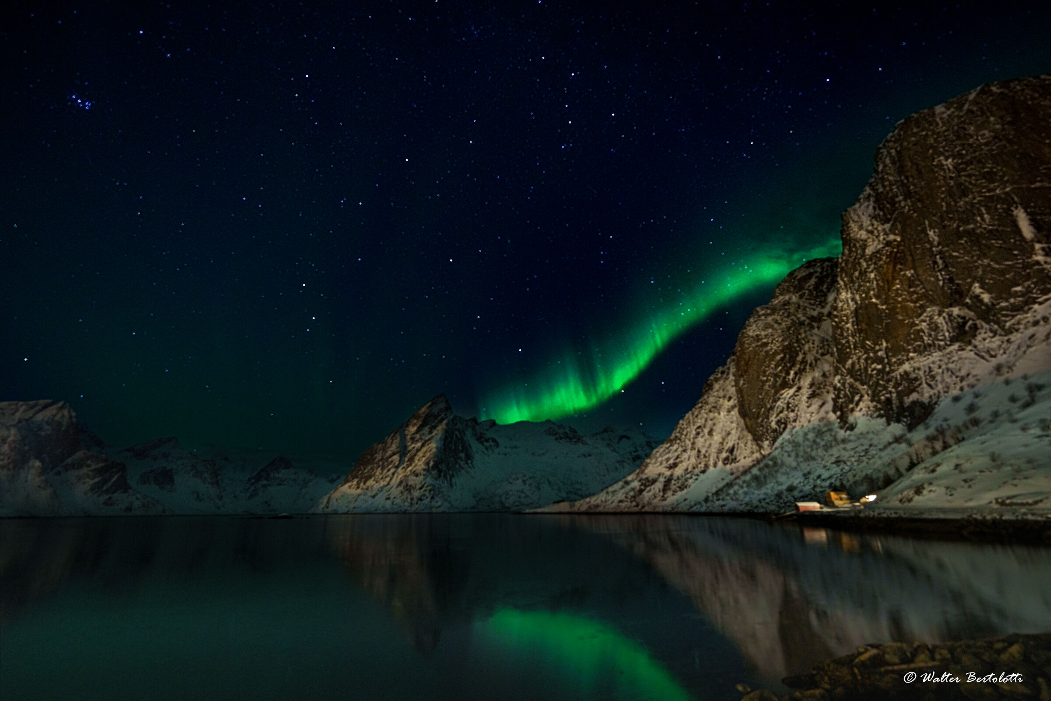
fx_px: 409
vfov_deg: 81.2
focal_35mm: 14
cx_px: 526
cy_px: 350
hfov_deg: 104.3
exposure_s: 3.2
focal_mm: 14
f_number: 1.8
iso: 2000
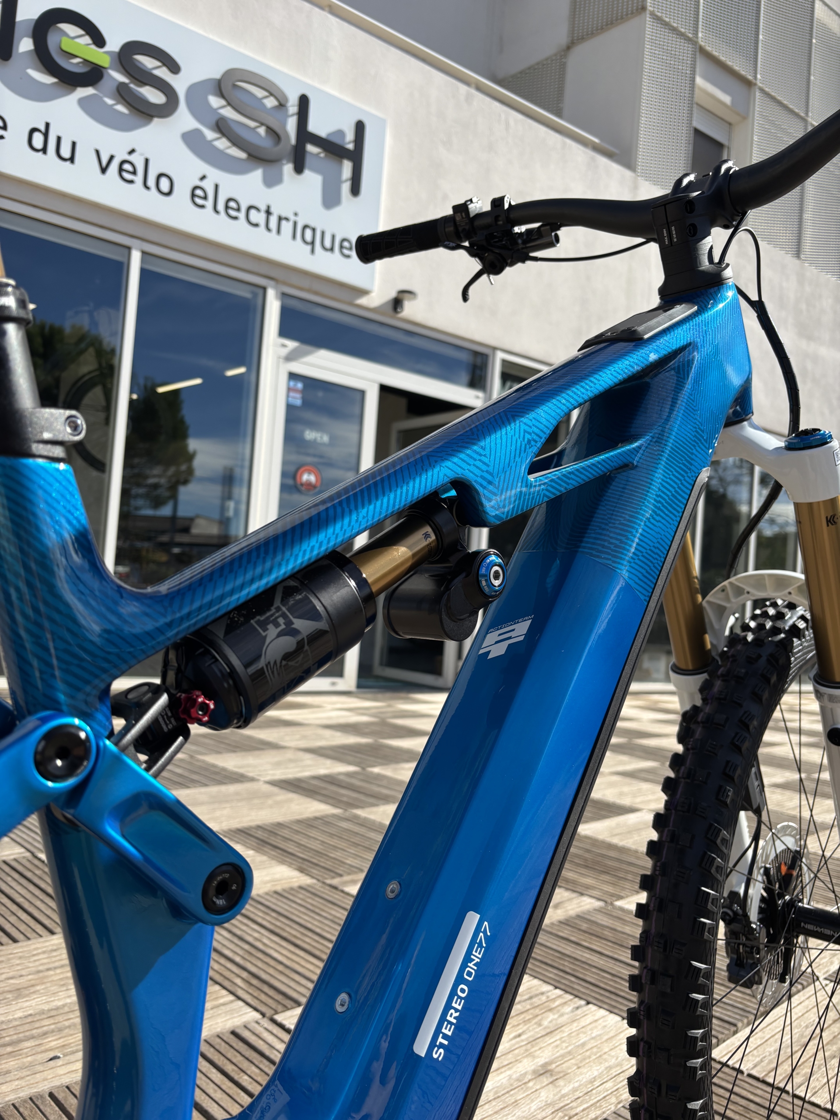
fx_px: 841
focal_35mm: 26
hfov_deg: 53.1
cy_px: 560
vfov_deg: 67.3
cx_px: 420
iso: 50
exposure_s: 1/2571
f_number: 1.6
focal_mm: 5.96
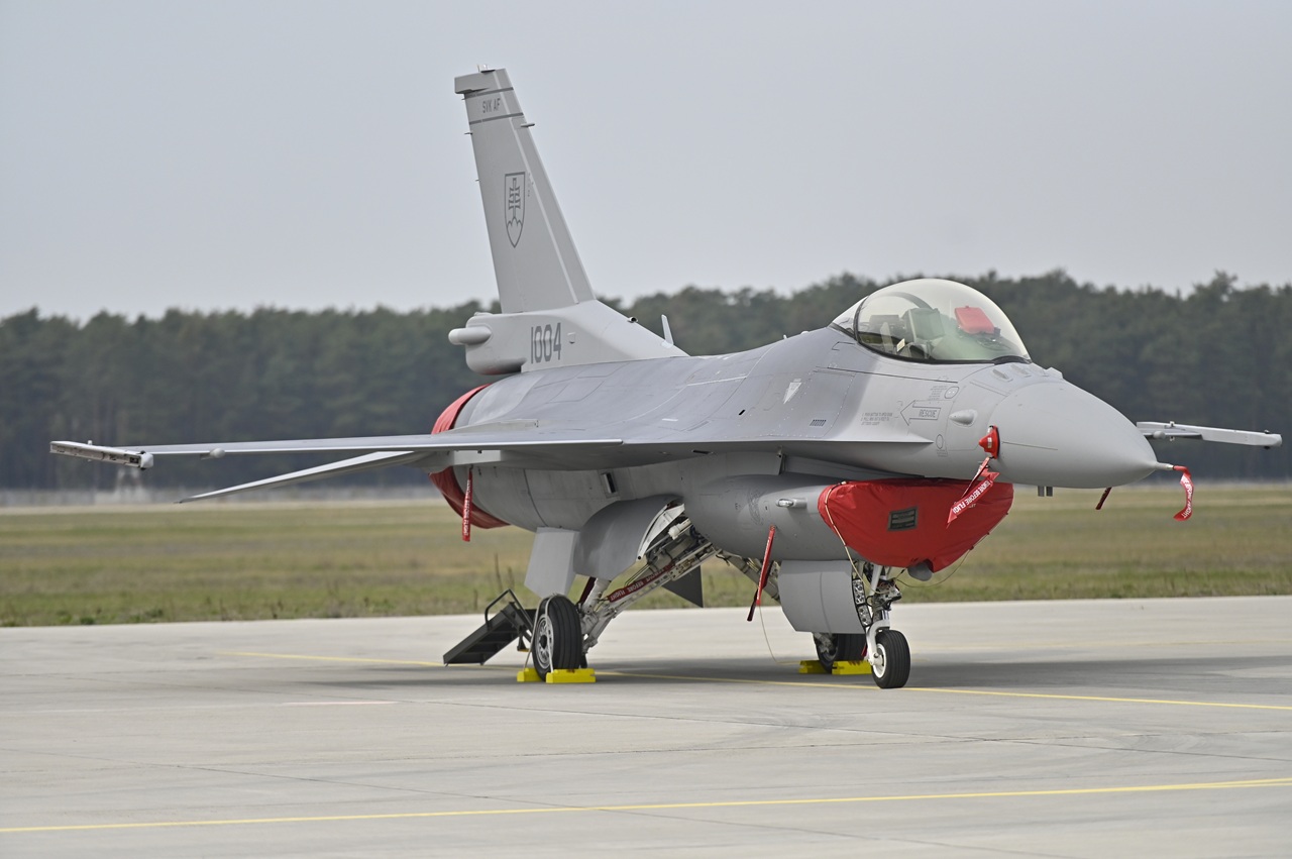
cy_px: 430
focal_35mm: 200
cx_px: 646
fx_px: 7171
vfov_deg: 6.9
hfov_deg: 10.3
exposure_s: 1/8000
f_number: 2.8
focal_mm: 200
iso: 320
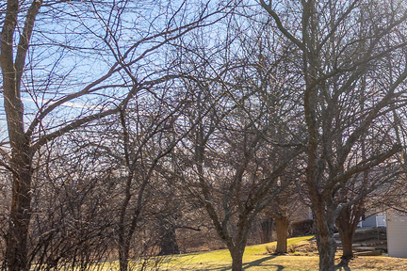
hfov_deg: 27.4
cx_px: 543
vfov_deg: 22.1
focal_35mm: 60
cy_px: 243
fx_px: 678
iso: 100
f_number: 4
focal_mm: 16
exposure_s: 1/2500
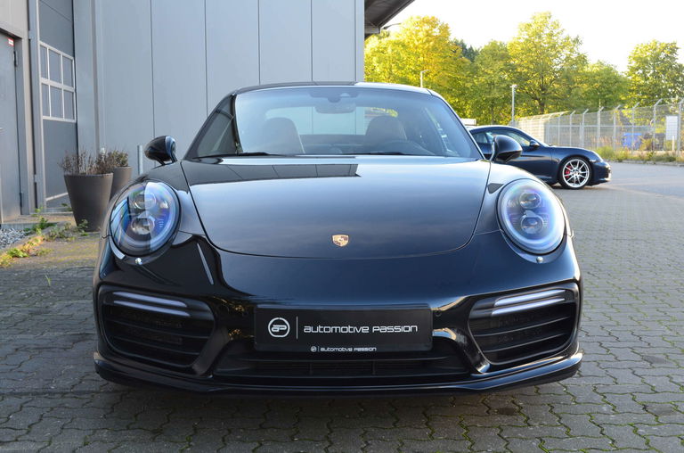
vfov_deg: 30.7
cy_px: 226
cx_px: 342
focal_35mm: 44
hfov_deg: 45.1
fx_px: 824
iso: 400
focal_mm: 29
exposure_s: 1/30
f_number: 9
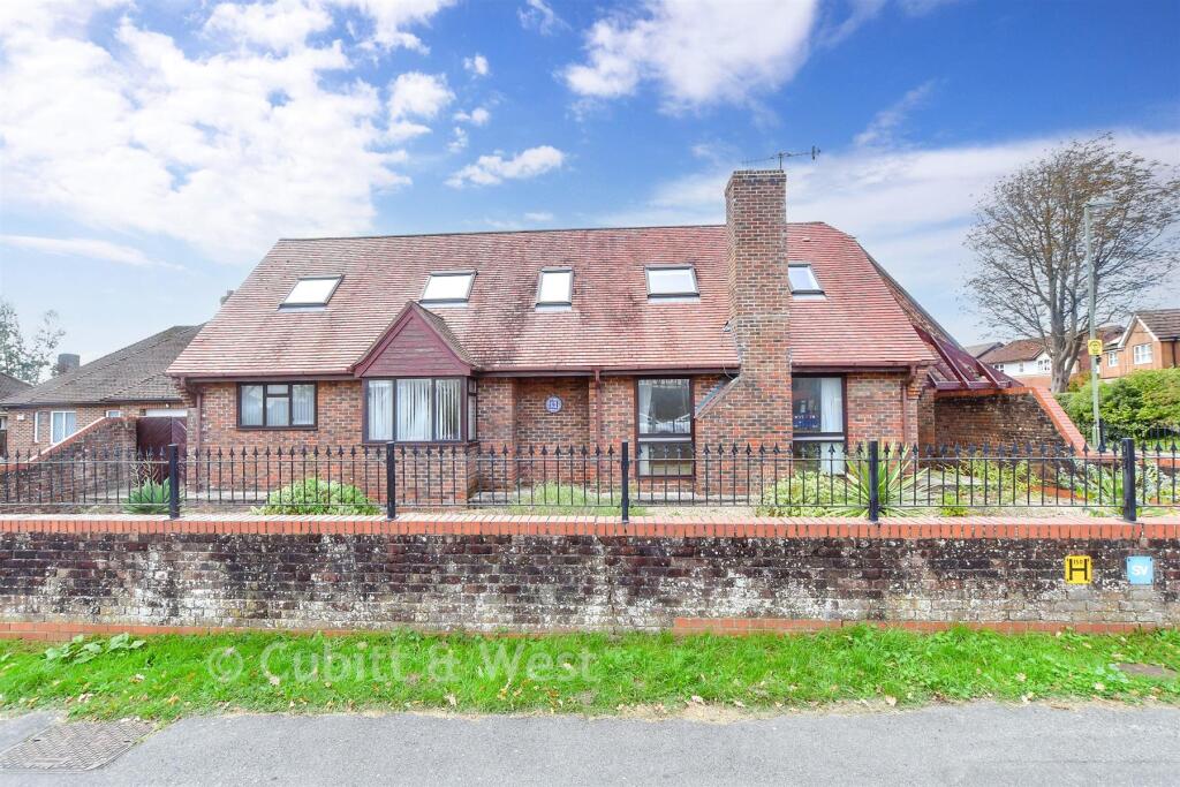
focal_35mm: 15
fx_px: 492
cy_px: 394
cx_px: 590
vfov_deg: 77.3
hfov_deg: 100.4
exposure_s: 1/125
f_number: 8
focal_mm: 10
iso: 400
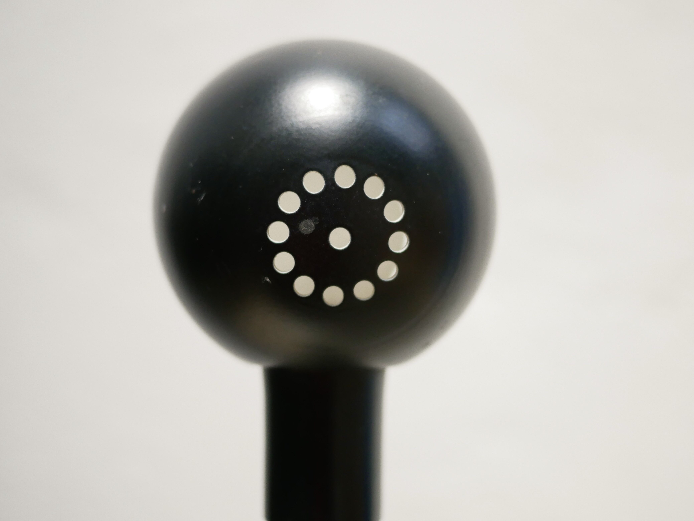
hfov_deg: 46.8
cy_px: 260
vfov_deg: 36.0
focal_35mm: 40
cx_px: 347
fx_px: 802
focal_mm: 20
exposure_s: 1/60
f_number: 1.7
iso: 640
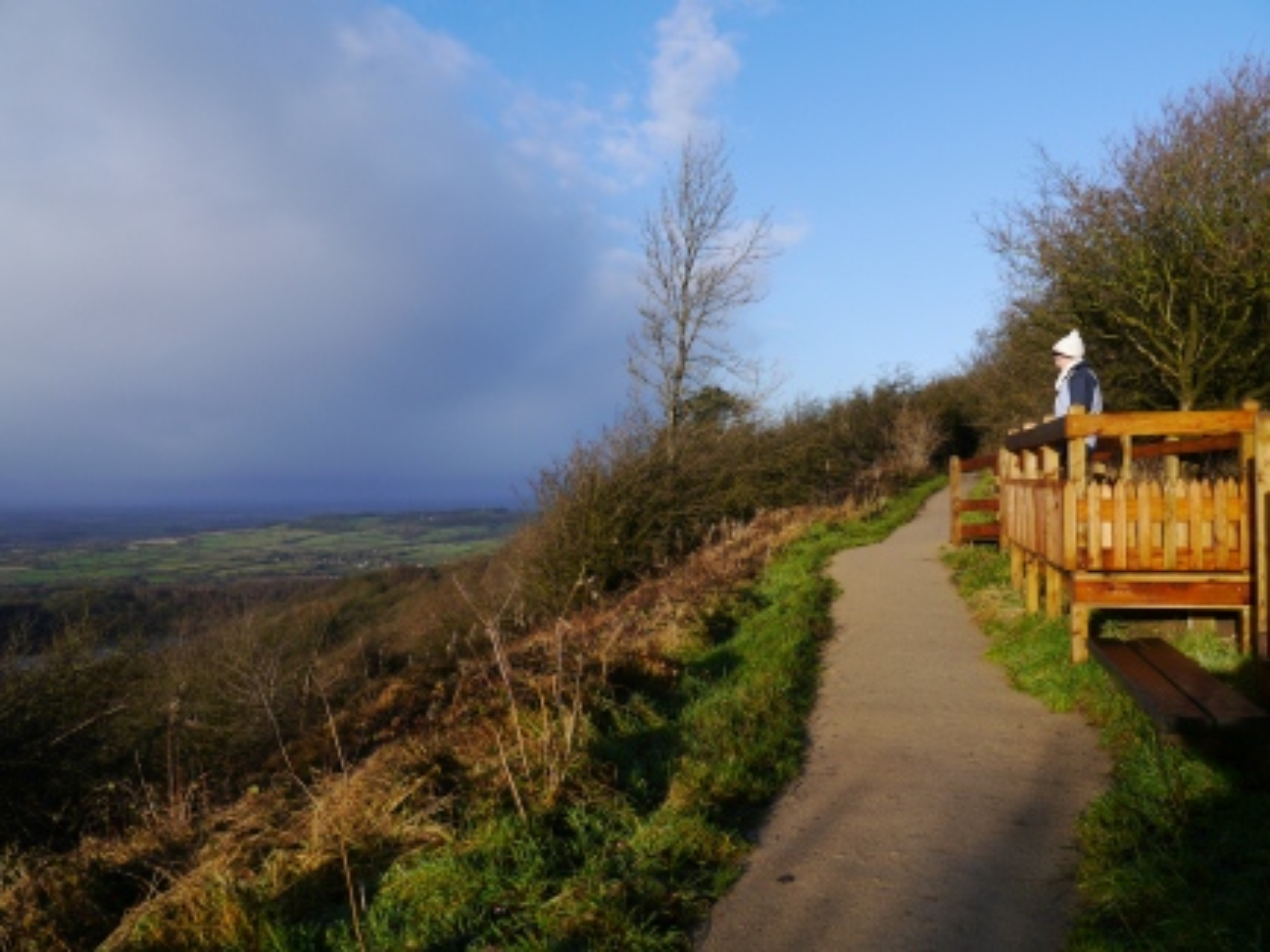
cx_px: 635
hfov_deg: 63.4
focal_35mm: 28
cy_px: 476
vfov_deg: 49.7
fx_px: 1027
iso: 160
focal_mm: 14
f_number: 7.1
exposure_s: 1/320
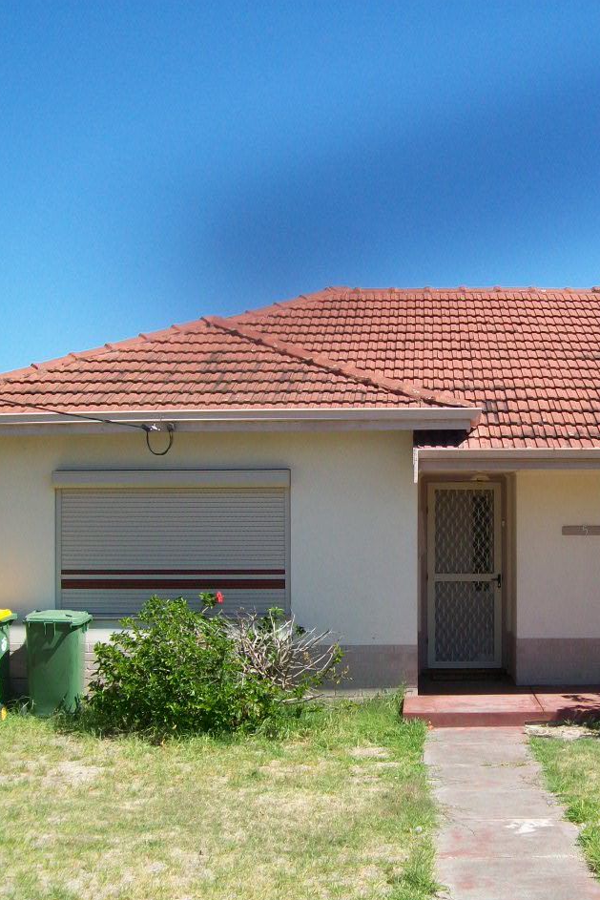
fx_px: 1199
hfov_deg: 27.8
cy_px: 455
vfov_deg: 41.1
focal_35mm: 48
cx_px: 424
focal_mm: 6.1
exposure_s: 1/320
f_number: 4.9
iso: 64
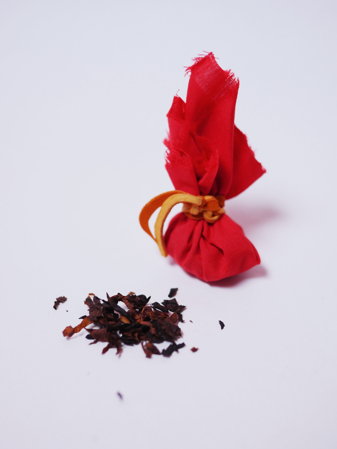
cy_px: 224
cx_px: 168
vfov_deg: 38.2
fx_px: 649
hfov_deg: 29.1
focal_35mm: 50
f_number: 2.2
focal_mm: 25
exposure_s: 1/250
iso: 800
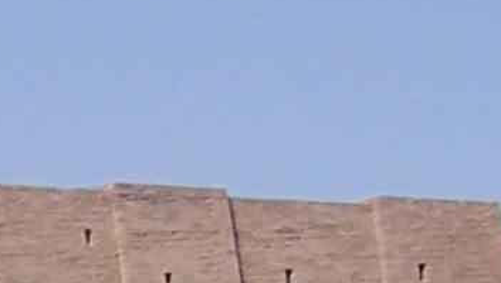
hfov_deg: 6.4
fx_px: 4014
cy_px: 784
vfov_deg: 3.9
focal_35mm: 302
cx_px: -1134
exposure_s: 1/640
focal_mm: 6.3
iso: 80
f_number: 5.6
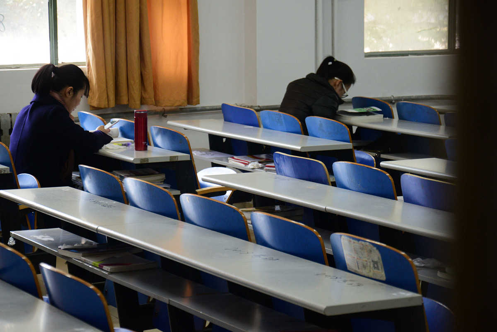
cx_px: 248
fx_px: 1553
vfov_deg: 12.2
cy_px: 166
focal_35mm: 112
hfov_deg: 18.2
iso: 800
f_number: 5.3
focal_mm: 75
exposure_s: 1/80
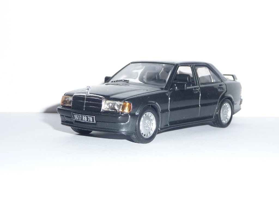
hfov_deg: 29.8
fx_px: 524
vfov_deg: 22.6
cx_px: 140
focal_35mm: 65
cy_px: 105
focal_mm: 8
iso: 100
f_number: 4.2
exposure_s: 1/30
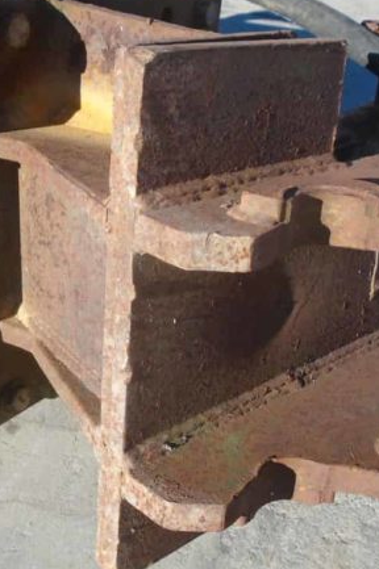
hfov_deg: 26.9
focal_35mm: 50
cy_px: 269
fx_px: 791
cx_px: 164
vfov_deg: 39.6
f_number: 3.2
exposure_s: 1/800
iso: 100
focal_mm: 4.6
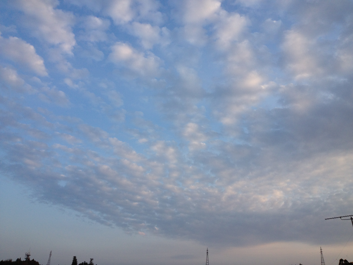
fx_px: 357
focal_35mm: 35
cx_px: 176
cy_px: 132
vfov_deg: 40.7
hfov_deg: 52.6
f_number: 2.4
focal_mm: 4.28
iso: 64
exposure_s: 1/476
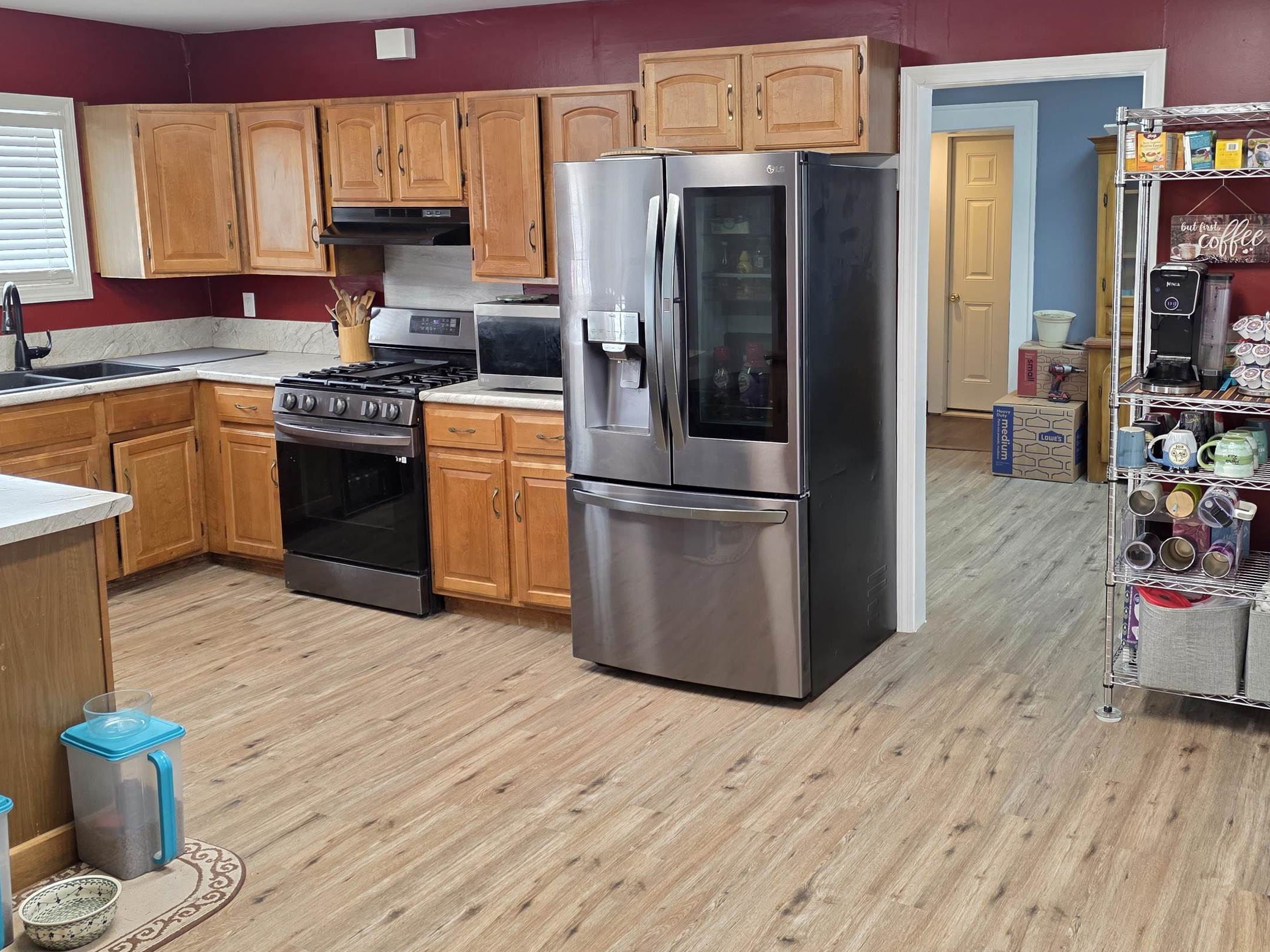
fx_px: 1211
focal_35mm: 33
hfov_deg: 55.1
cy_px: 387
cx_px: 738
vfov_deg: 42.8
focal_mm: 6.3
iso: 320
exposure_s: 1/120
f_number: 1.7
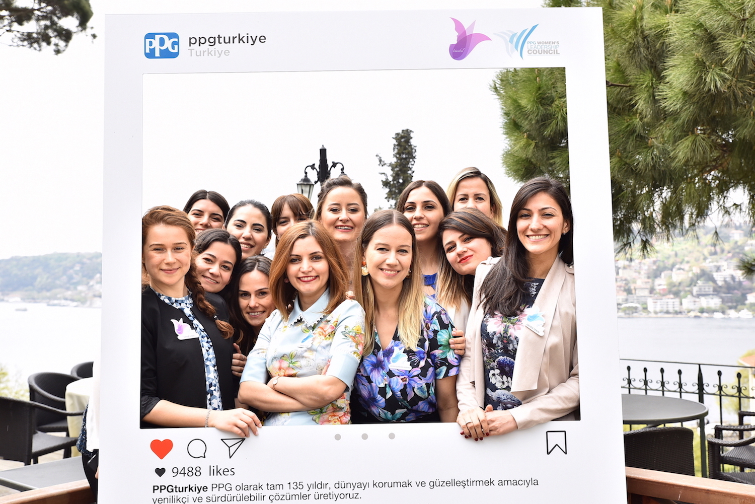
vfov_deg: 29.3
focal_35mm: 46
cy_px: 252
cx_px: 378
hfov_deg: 42.7
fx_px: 965
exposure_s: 1/250
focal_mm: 46
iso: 400
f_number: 7.1
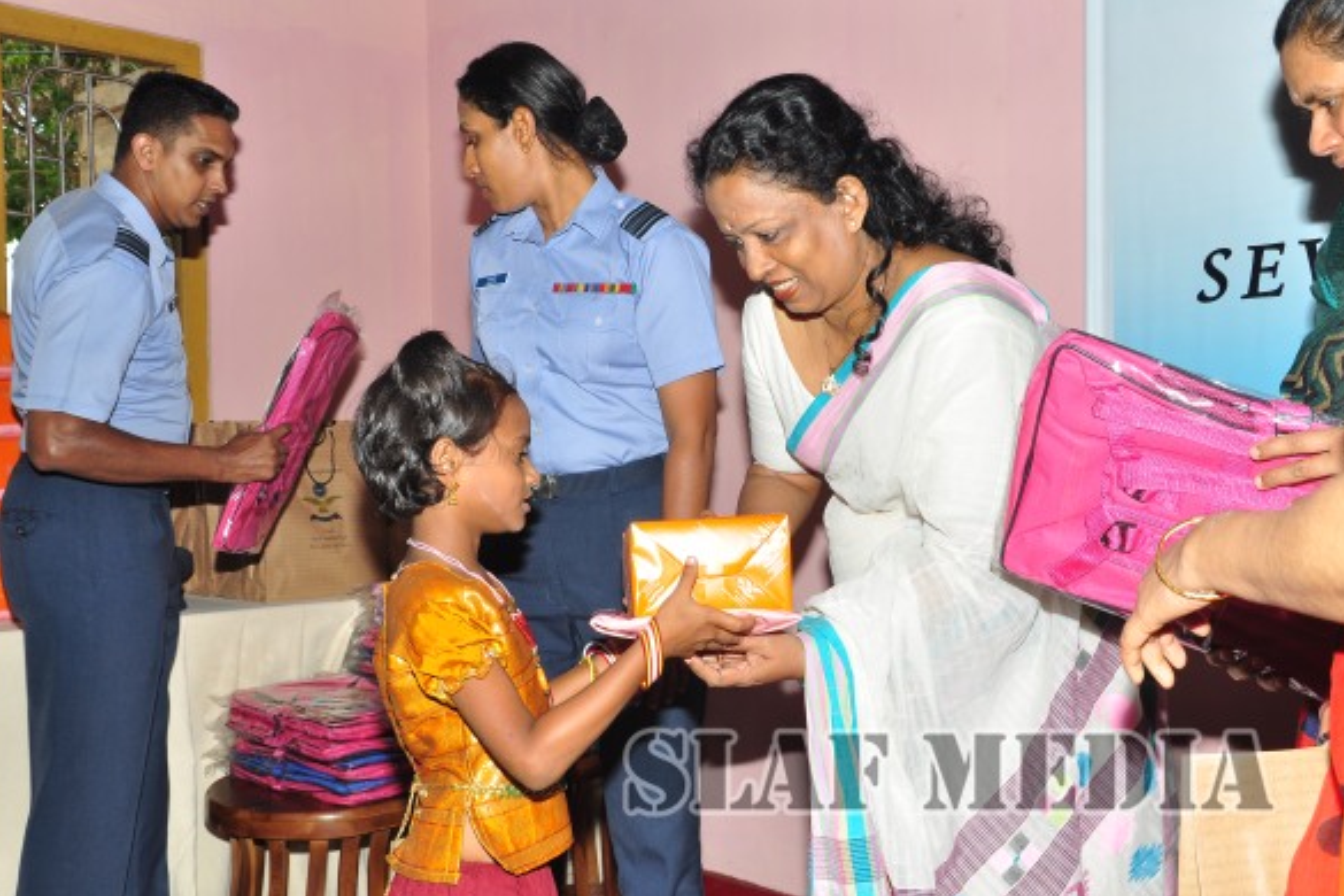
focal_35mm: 43
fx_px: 1605
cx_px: 687
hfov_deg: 45.4
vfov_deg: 31.2
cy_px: 453
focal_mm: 28
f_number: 6.3
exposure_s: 1/160
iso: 320
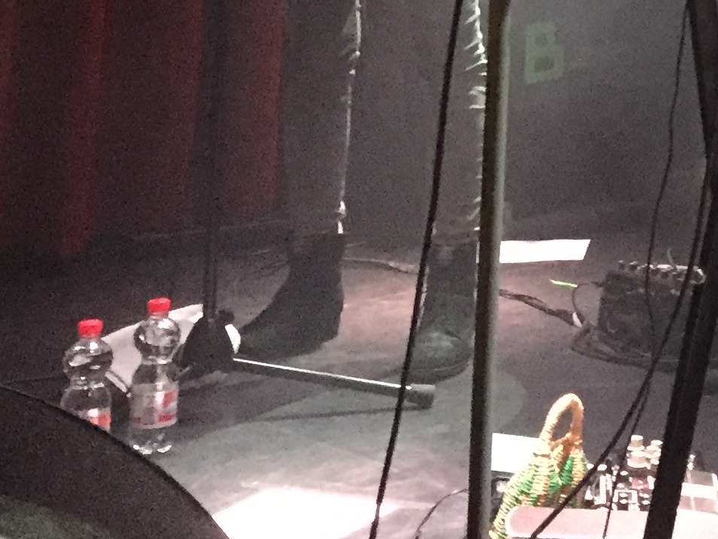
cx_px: 1094
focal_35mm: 99
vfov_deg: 13.7
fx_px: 2053
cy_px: -365
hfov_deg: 17.7
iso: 400
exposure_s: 1/17
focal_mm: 4.15
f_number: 2.2
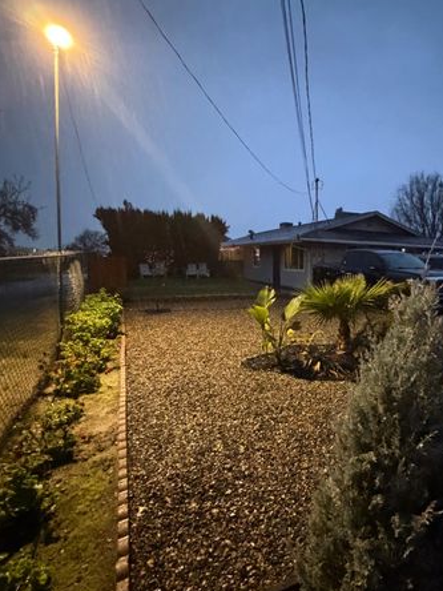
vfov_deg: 79.0
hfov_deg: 60.3
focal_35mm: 21
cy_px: 305
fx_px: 358
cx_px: 327
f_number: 2.2
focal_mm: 2.22
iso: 1600
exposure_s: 1/30
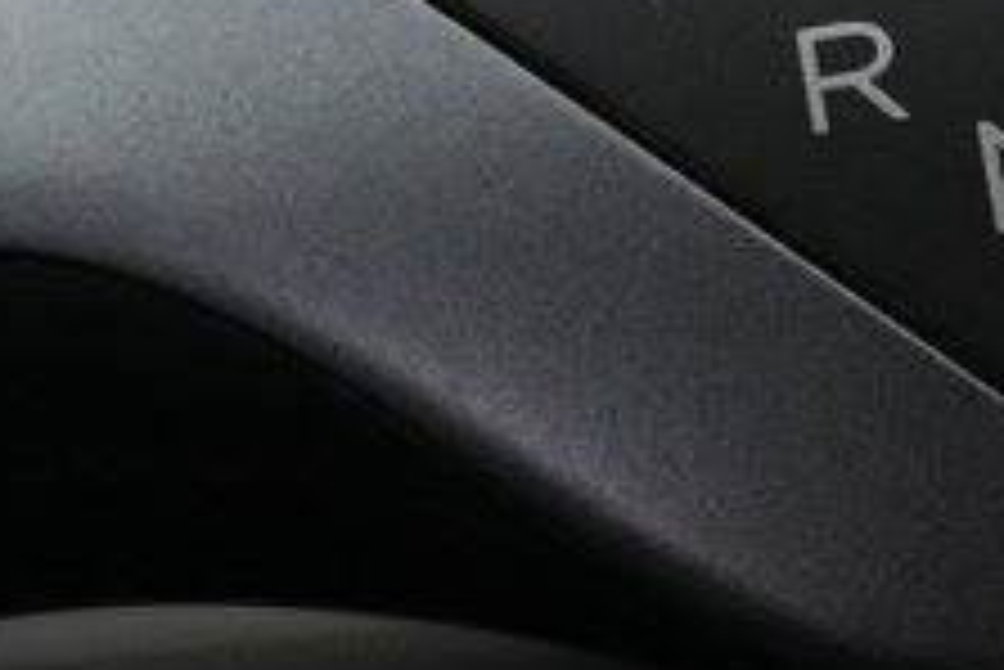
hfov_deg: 9.3
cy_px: 355
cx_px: 1171
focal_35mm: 218
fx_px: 6083
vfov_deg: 6.3
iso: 1600
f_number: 3.8
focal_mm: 20
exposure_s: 1/30
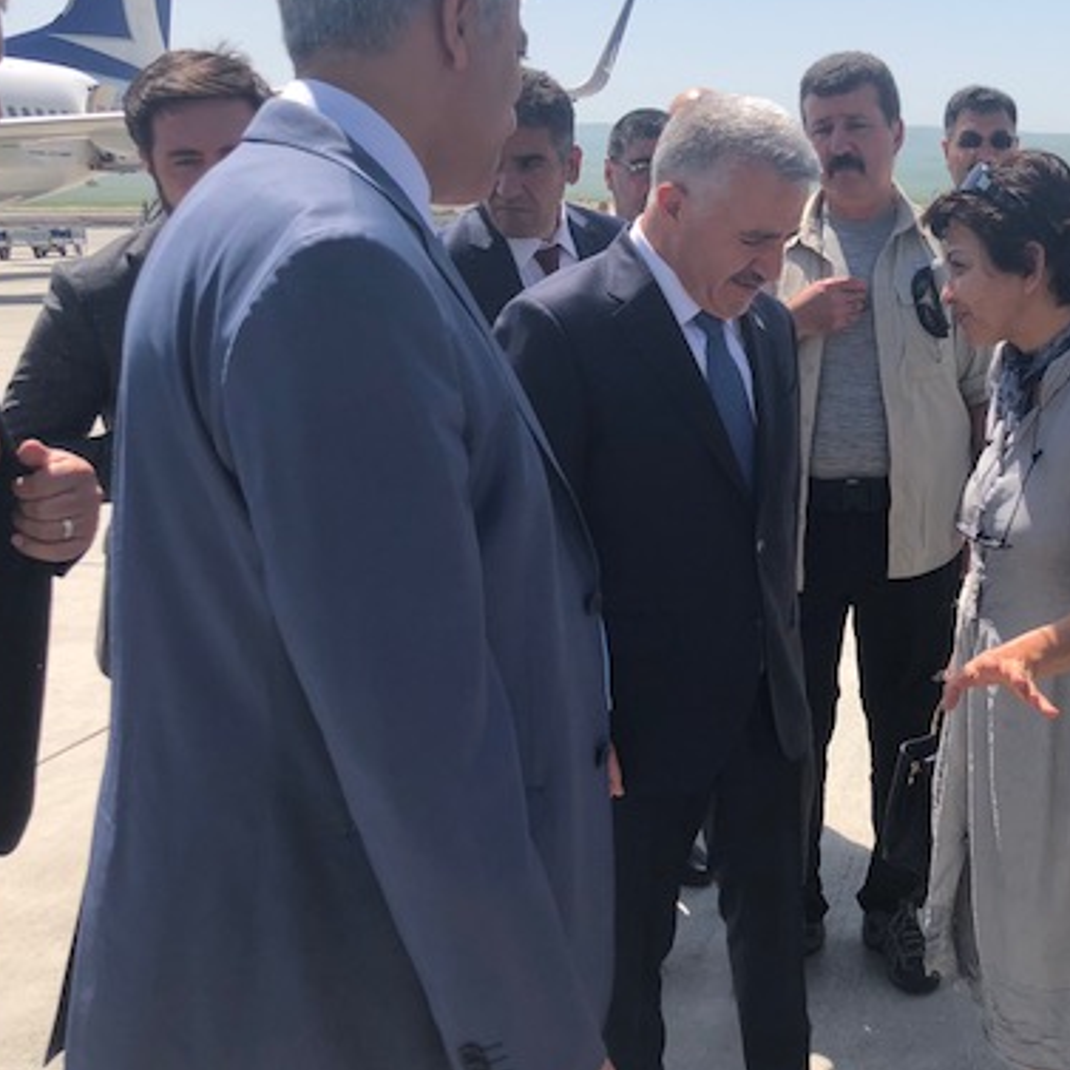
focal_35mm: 42
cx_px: 866
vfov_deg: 40.0
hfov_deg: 38.4
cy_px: 502
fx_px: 1469
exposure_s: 1/1548
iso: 20
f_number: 1.8
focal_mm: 4
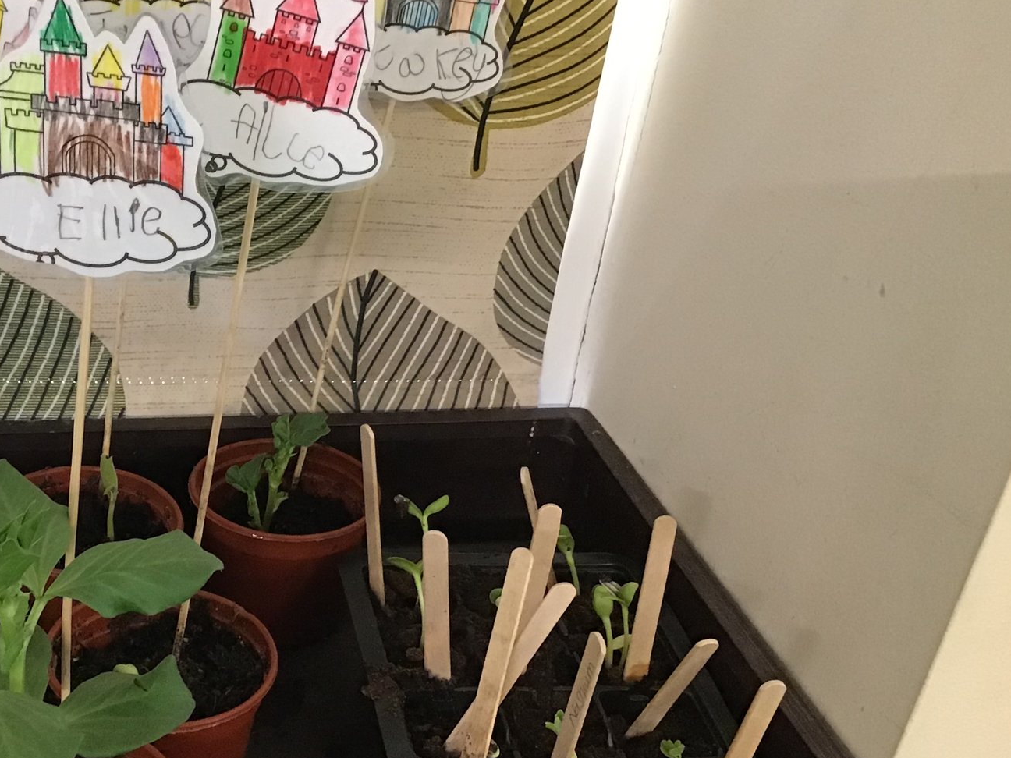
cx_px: 222
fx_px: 1431
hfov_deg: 37.7
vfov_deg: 29.6
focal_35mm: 49
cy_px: 445
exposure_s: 1/33
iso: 250
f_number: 2.4
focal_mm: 3.3
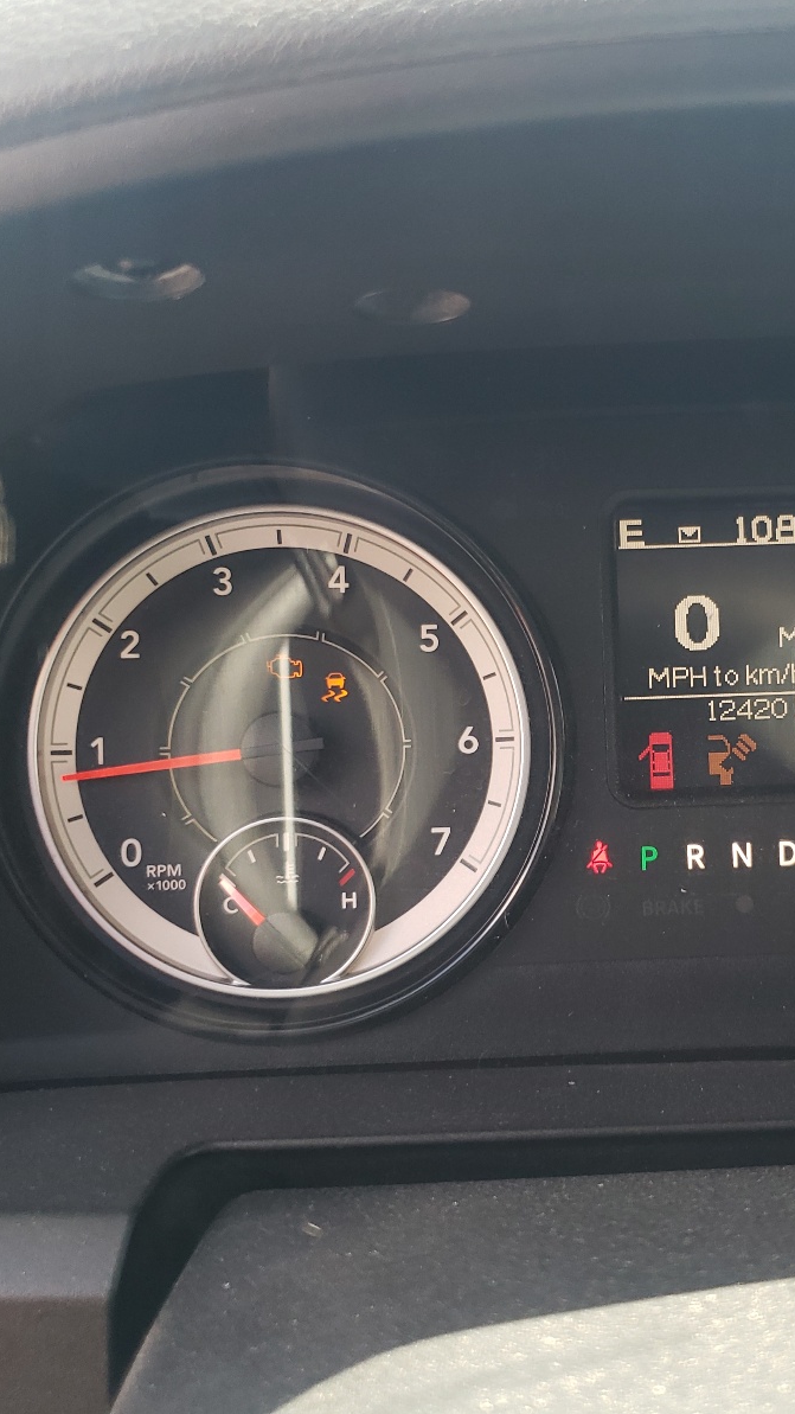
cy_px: 704
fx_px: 1424
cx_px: 639
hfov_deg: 30.4
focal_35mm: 38
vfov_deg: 52.8
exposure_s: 1/120
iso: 57
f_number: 1.5
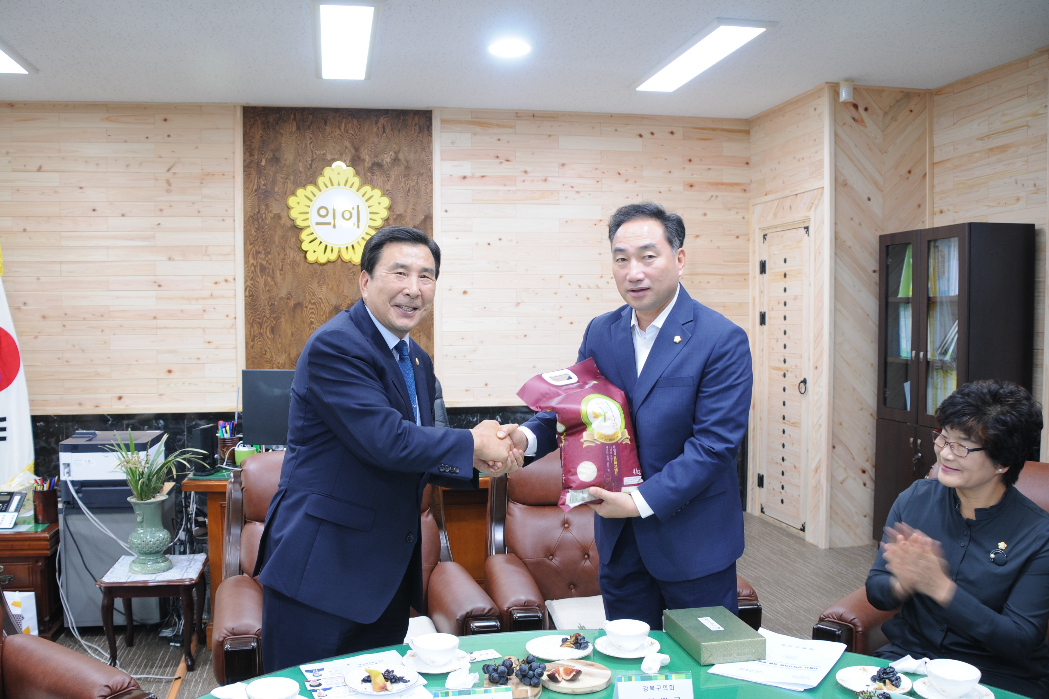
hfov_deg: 61.9
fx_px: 874
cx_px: 489
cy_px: 356
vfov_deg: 43.6
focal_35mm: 30
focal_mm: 18
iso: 200
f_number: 3.5
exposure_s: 1/15
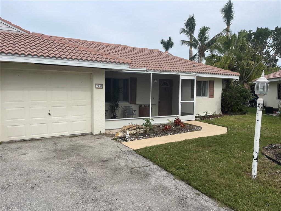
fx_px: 211
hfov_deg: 67.3
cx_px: 140
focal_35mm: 26
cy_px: 106
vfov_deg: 53.1
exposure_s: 1/3086
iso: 32
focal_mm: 5.1
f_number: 1.6
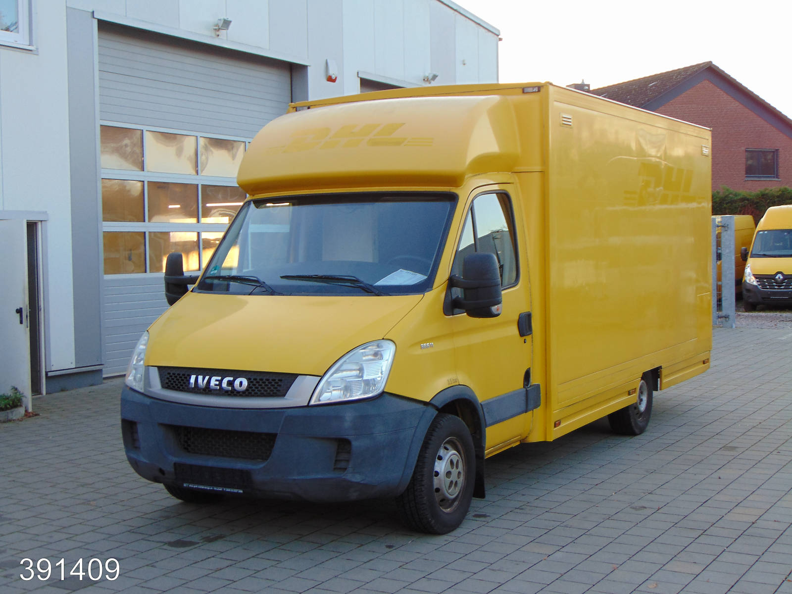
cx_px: 396
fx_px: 1144
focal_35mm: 50
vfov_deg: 29.1
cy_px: 297
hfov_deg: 38.2
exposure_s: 1/40
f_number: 3.5
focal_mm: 9
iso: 80
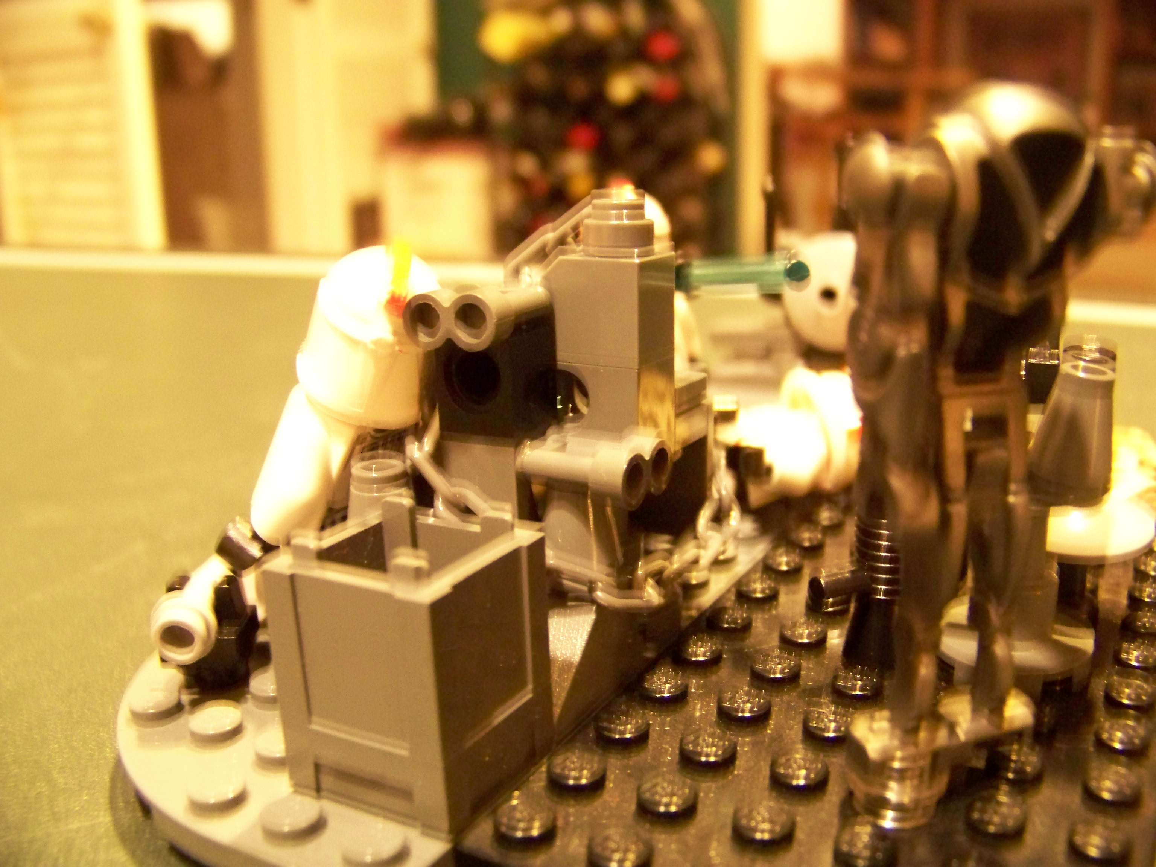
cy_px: 434
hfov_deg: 51.4
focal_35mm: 36
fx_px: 1202
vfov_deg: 39.7
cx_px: 578
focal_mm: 5.85
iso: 400
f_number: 2.8
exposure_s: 1/2.5
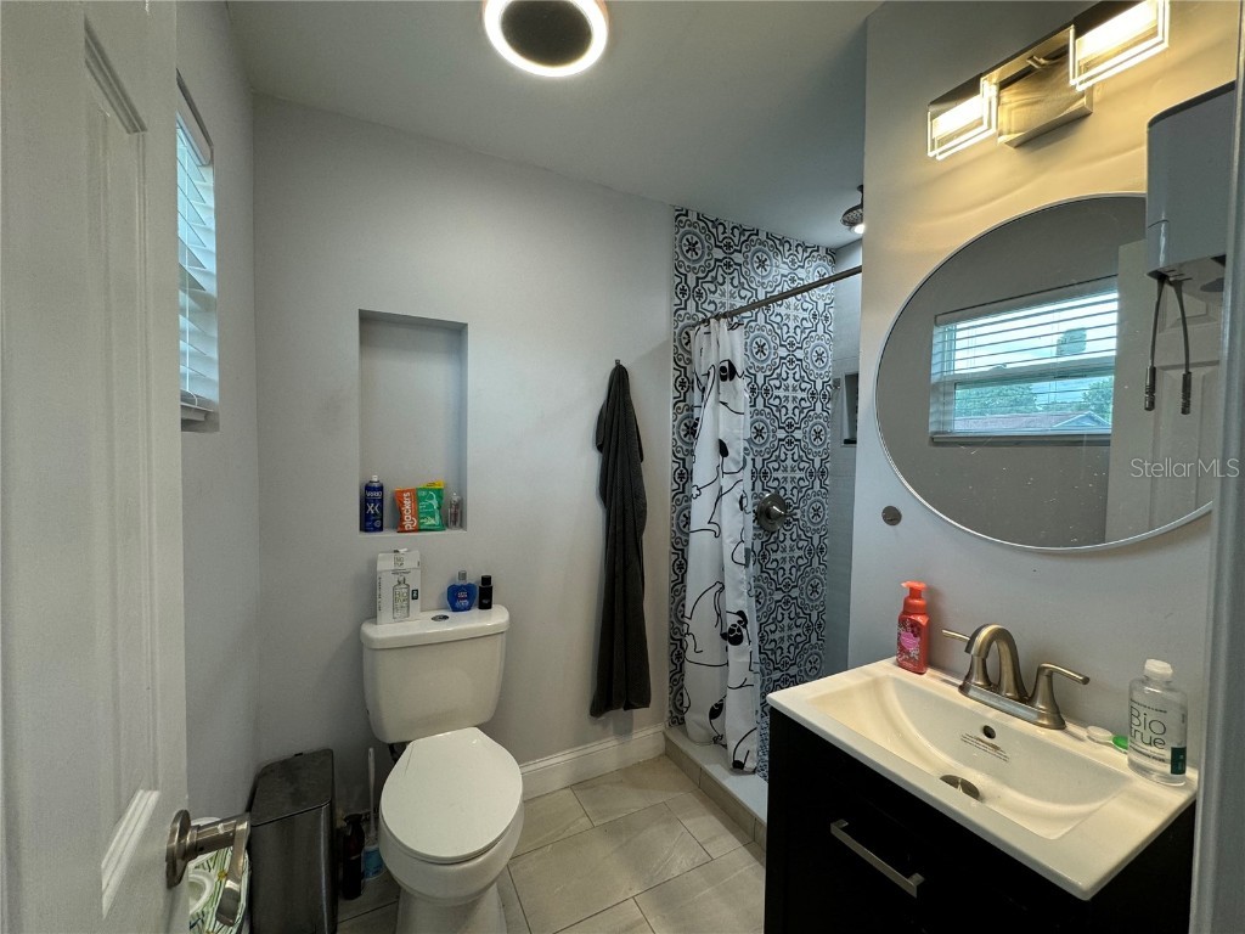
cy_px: 467
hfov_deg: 102.1
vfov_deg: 85.7
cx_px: 622
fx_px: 504
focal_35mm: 14
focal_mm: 2.22
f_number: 2.2
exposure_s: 1/120
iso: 125
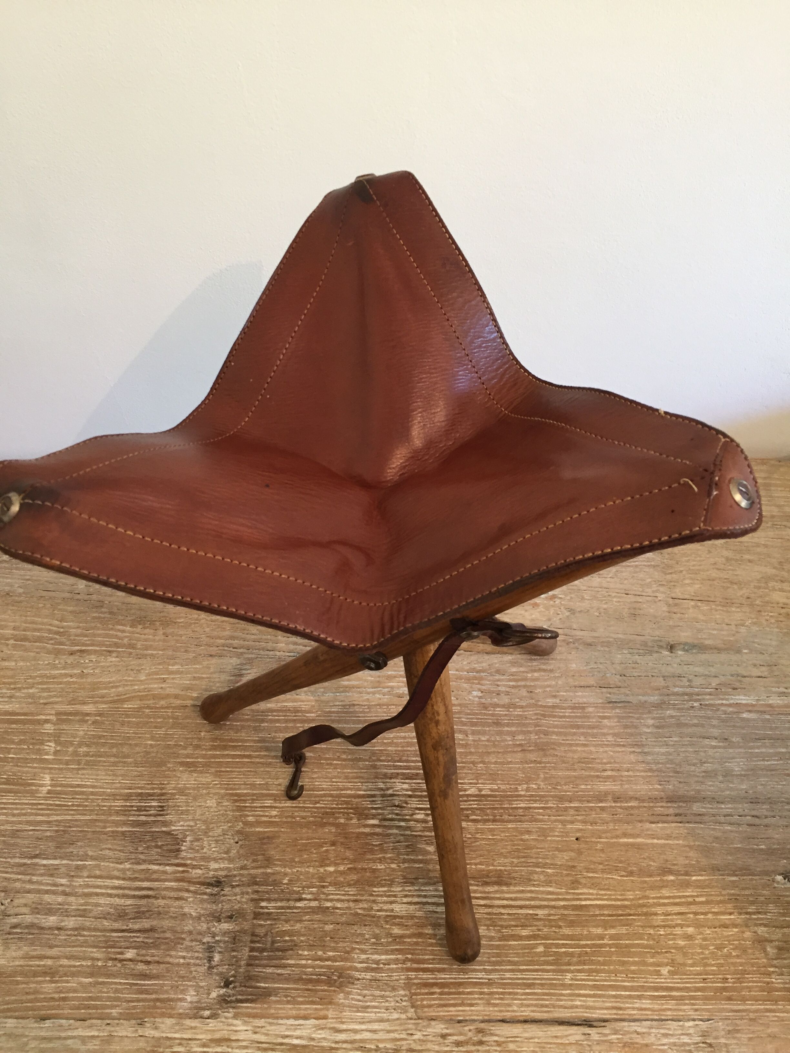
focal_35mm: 29
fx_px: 882
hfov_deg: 48.2
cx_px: 395
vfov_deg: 61.7
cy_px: 526
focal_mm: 4.15
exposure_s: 1/33
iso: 160
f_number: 2.2
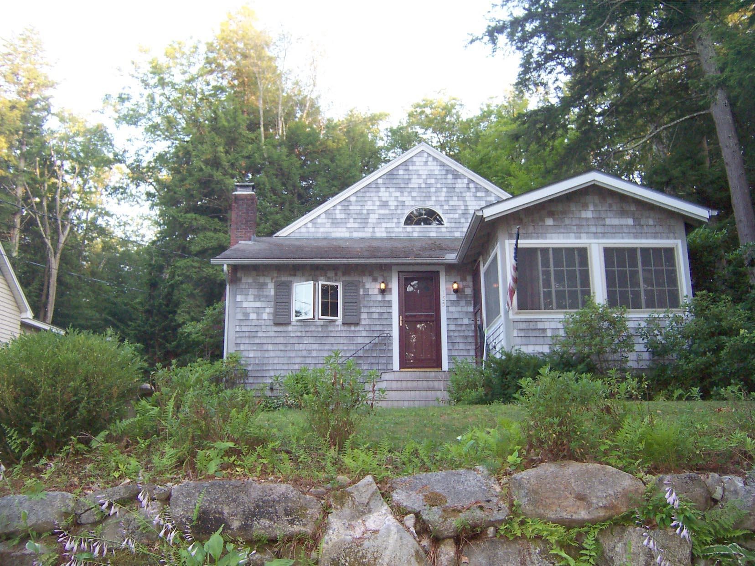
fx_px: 720
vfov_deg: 42.9
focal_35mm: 33
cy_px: 283
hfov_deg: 55.4
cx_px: 378
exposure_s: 1/60
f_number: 2.8
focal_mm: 5.5
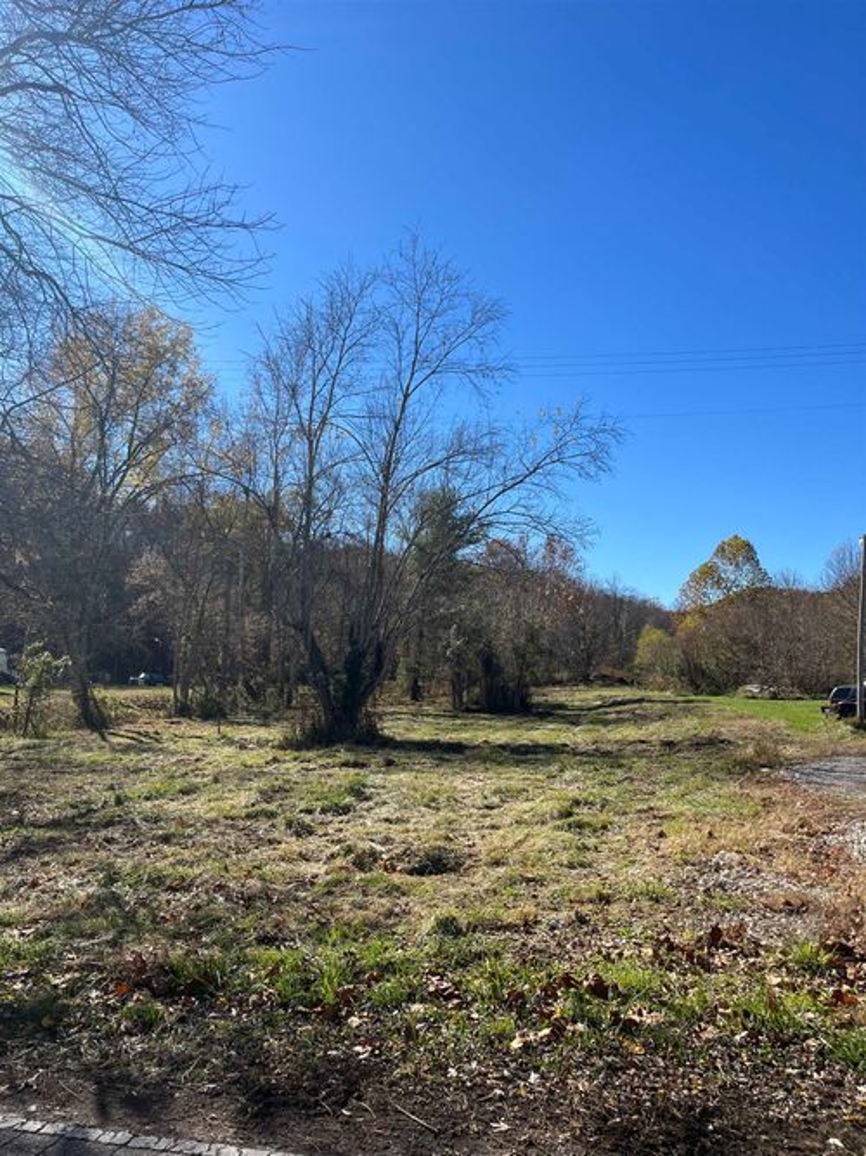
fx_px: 868
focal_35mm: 26
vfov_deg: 67.3
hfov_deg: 53.0
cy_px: 578
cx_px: 433
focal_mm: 5.1
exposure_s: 1/2899
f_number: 1.6
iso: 50
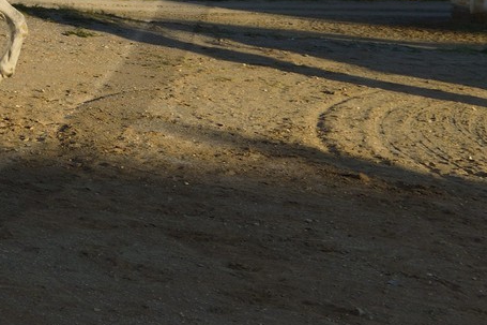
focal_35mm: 102
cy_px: -179
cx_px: -197
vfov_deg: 12.7
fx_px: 1379
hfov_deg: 18.2
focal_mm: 29
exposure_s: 1/800
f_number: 7.1
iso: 200
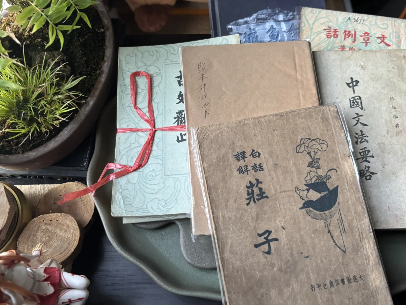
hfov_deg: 58.2
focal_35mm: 31
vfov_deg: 45.4
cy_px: 143
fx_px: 364
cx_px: 223
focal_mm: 5.96
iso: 500
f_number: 1.6
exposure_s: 1/60
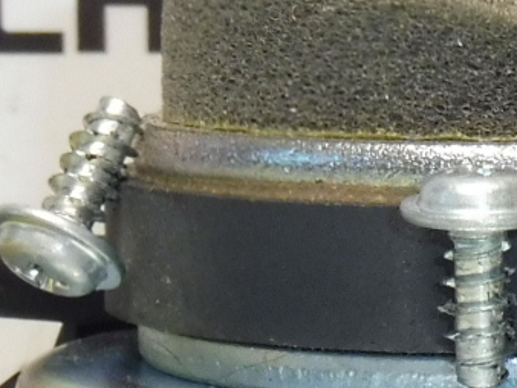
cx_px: 760
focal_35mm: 236
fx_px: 3527
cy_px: 535
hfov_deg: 8.2
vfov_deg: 6.2
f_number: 4.5
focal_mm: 6.9
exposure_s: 1/80
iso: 200
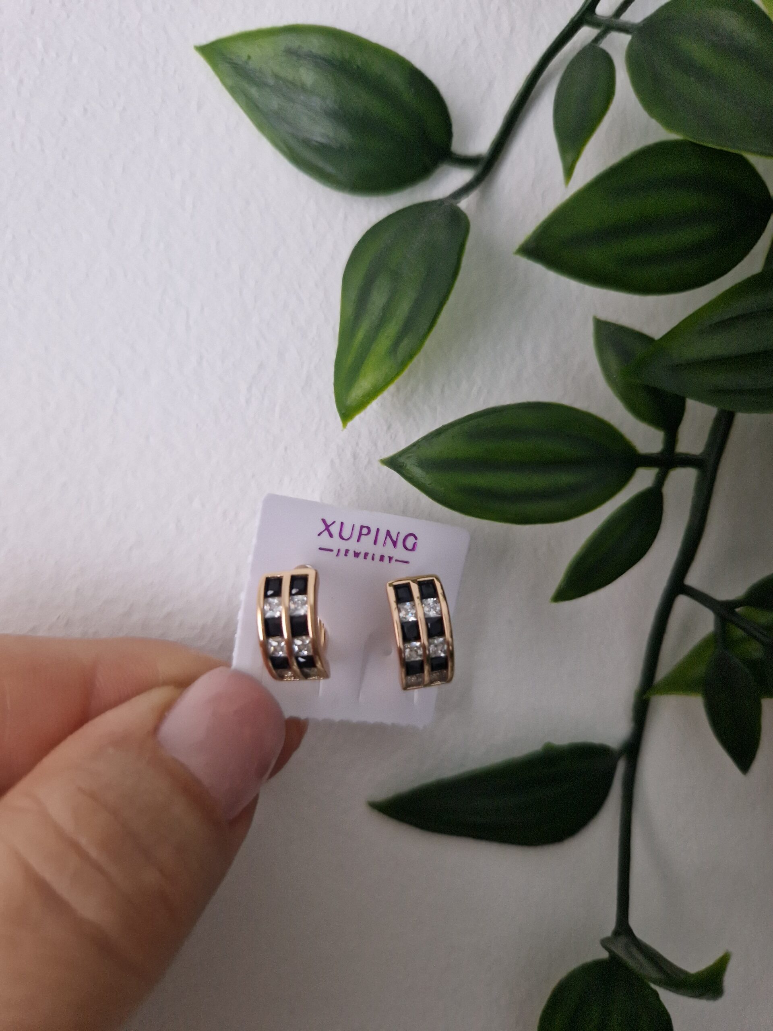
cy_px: 516
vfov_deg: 73.9
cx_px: 386
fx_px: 685
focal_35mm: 23
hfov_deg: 58.9
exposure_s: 1/50
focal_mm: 5.4
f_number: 1.8
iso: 640
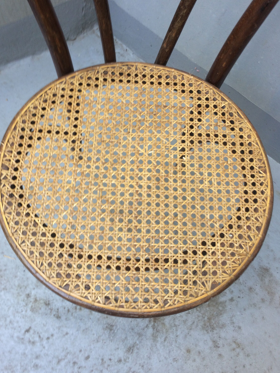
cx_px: 130
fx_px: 345
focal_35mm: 32
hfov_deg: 44.1
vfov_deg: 56.8
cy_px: 188
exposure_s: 1/50
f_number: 2.2
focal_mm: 4.15
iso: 40
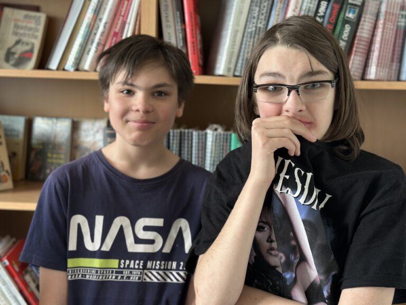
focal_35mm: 48
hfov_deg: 39.7
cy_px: 152
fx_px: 563
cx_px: 203
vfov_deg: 30.3
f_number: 1.78
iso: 125
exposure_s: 1/50
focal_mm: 6.86
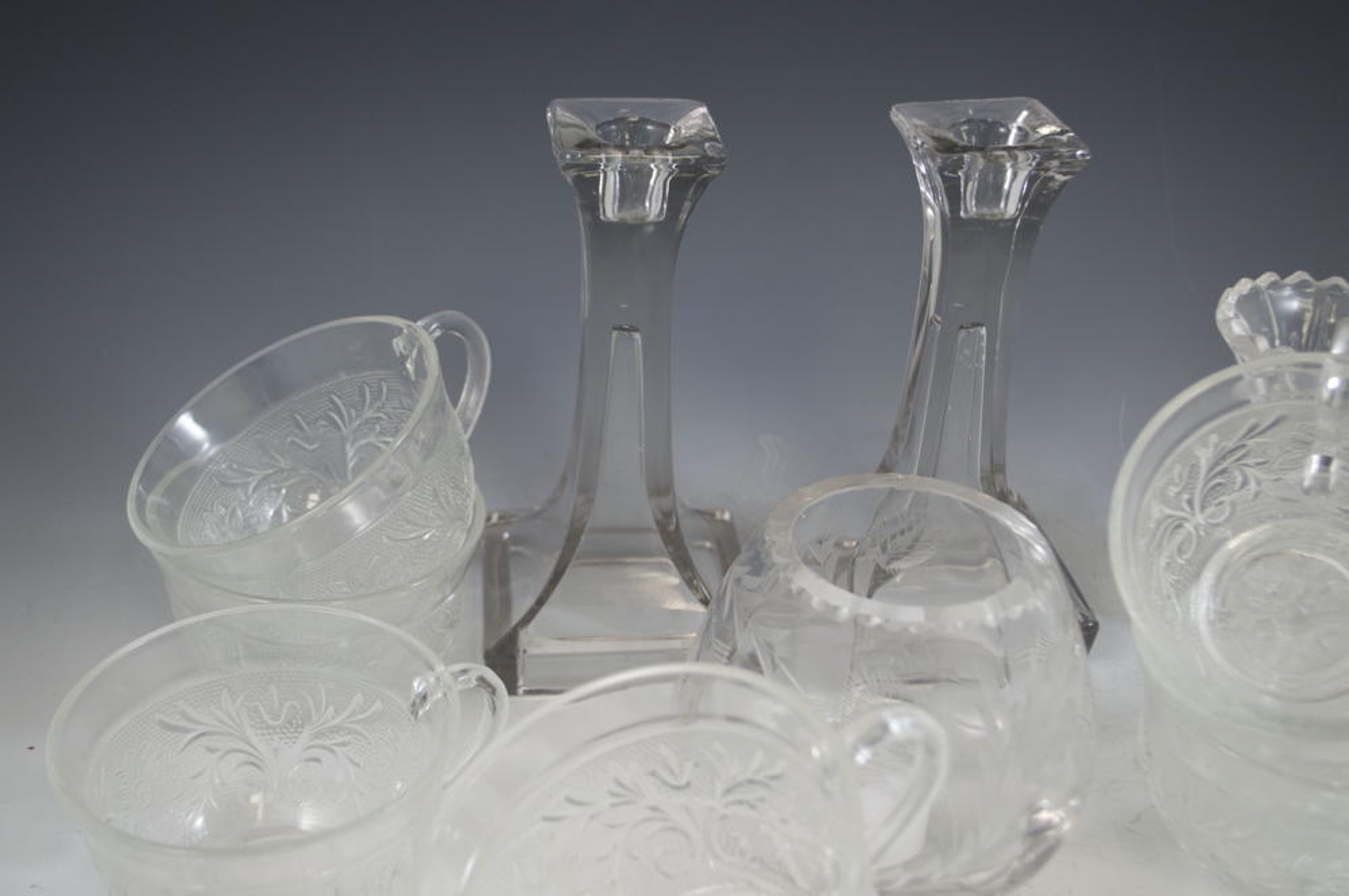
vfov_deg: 28.0
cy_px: 448
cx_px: 674
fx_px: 1797
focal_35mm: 48
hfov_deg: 41.1
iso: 400
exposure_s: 1/50
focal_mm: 32
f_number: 4.8
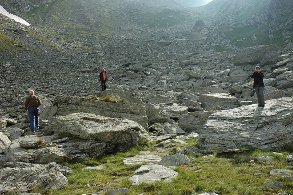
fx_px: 293
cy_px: 98
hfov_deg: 53.2
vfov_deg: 36.8
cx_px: 146
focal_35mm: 36
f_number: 7.1
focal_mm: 24
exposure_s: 1/200
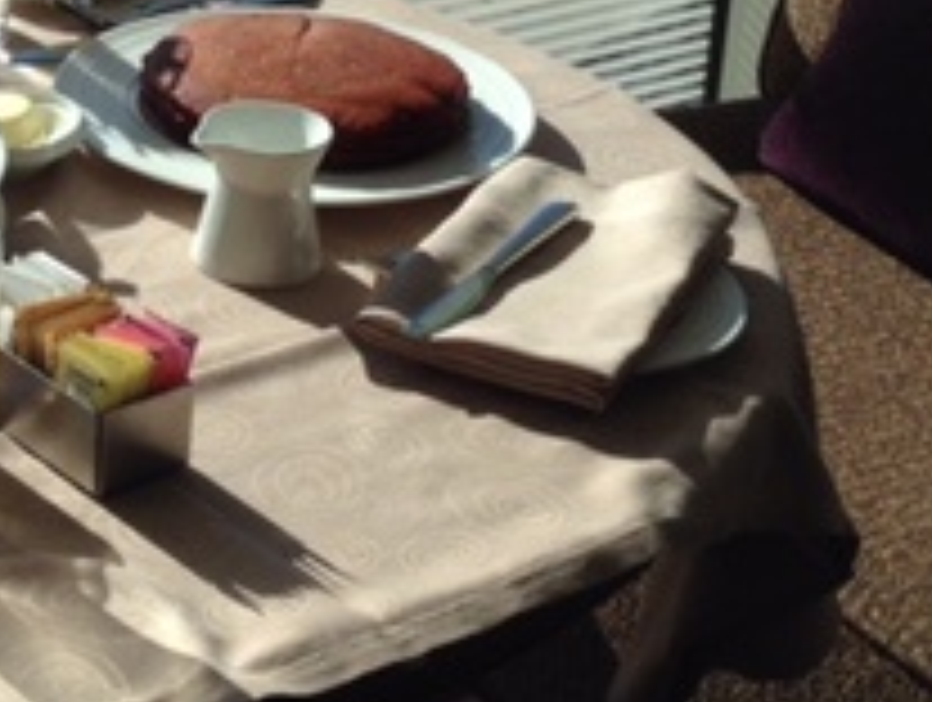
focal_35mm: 108
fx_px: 2913
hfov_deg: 17.7
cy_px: -81
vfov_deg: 13.5
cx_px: -9
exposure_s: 1/935
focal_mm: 4.28
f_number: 2.4
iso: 50
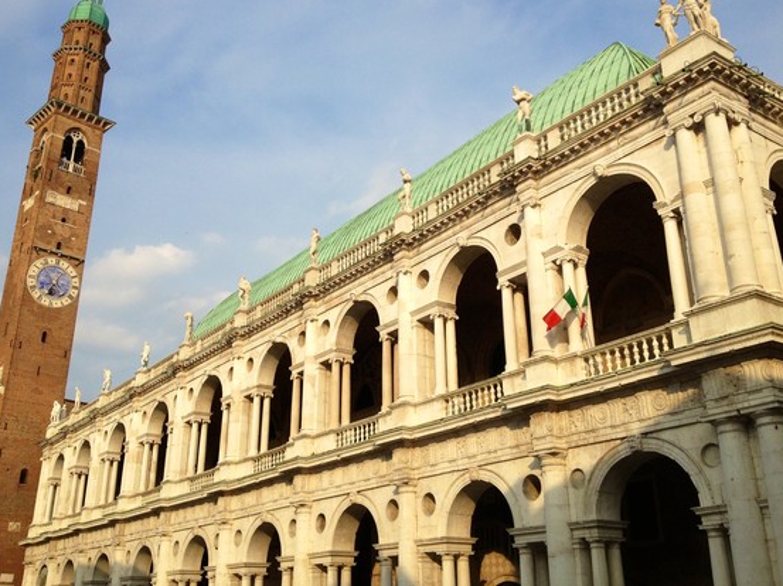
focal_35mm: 38
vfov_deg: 37.7
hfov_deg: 49.0
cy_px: 269
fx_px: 859
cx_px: 387
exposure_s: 1/1972
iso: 50
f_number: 2.4
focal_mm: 4.28
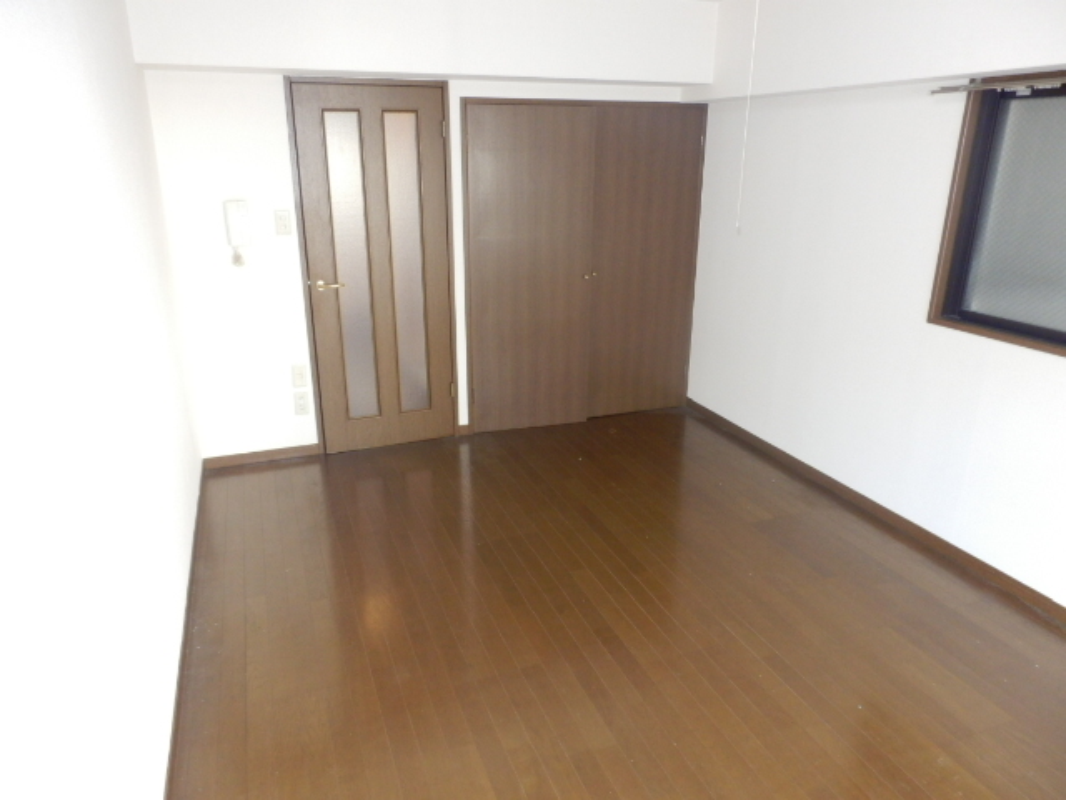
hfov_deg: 71.6
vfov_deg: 56.8
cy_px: 400
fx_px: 739
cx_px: 533
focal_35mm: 24
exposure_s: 1/30
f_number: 3
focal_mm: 4.2
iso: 400
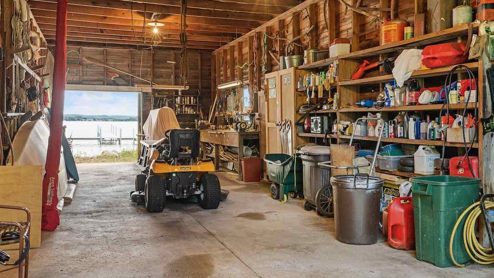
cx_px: 247
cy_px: 125
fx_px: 445
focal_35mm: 34
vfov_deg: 34.6
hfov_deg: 58.0
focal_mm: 32
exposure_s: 1/3
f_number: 7.1
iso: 320
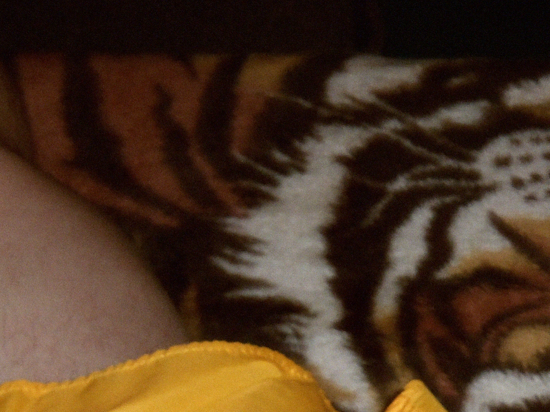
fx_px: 2415
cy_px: 136
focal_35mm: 152
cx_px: 677
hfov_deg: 12.6
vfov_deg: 9.8
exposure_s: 1/40
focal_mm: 8.7
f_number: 4.6
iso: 100
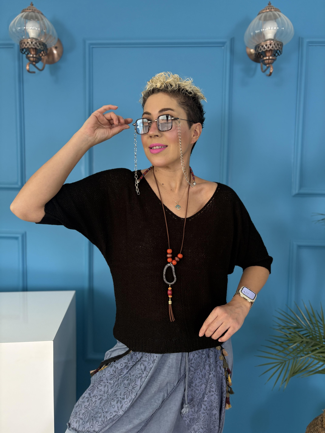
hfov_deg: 53.1
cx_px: 162
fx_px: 325
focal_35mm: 26
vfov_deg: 67.3
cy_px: 216
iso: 125
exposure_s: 1/64
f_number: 1.6
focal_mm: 5.96
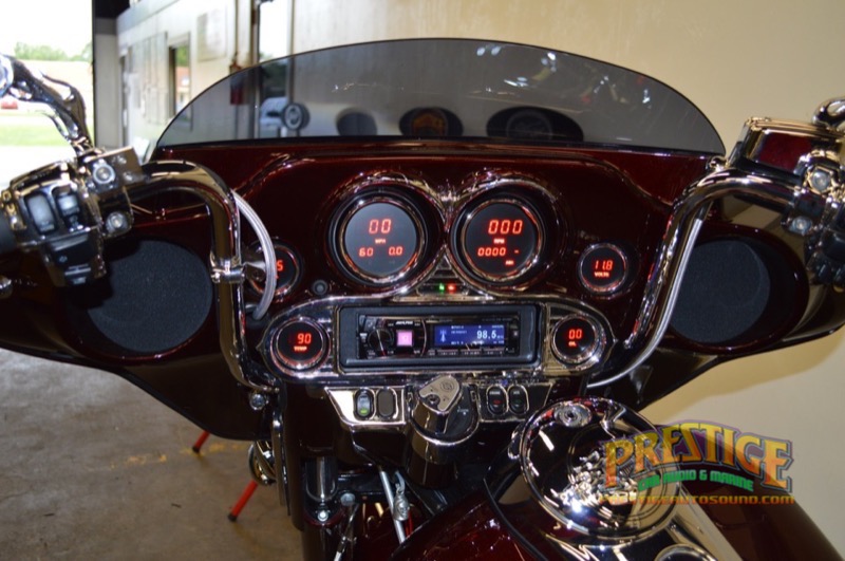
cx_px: 422
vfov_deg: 39.9
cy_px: 280
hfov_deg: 57.3
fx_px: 773
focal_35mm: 33
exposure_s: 1/60
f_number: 4
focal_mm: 22
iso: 400
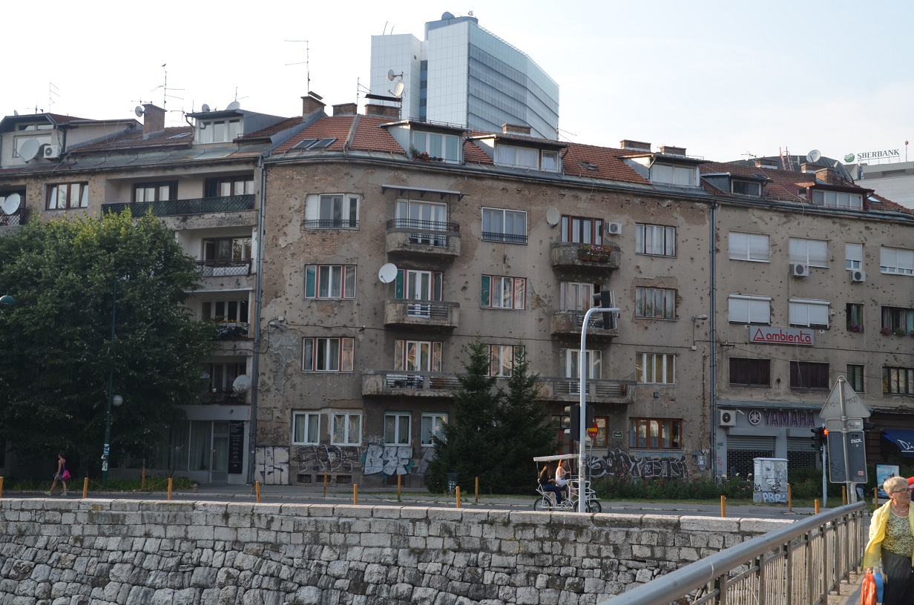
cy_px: 302
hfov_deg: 43.7
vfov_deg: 29.7
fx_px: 1140
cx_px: 457
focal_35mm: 45
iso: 180
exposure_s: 1/250
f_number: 8
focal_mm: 30
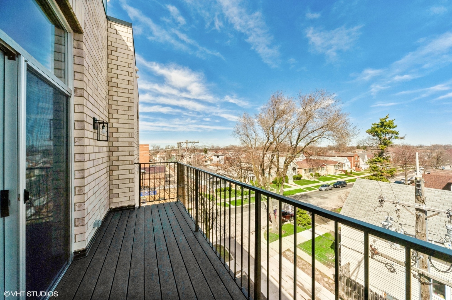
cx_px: 226
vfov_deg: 89.9
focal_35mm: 12
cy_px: 150
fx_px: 151
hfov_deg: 112.7
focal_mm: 12
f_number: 8
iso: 200
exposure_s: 1/2000
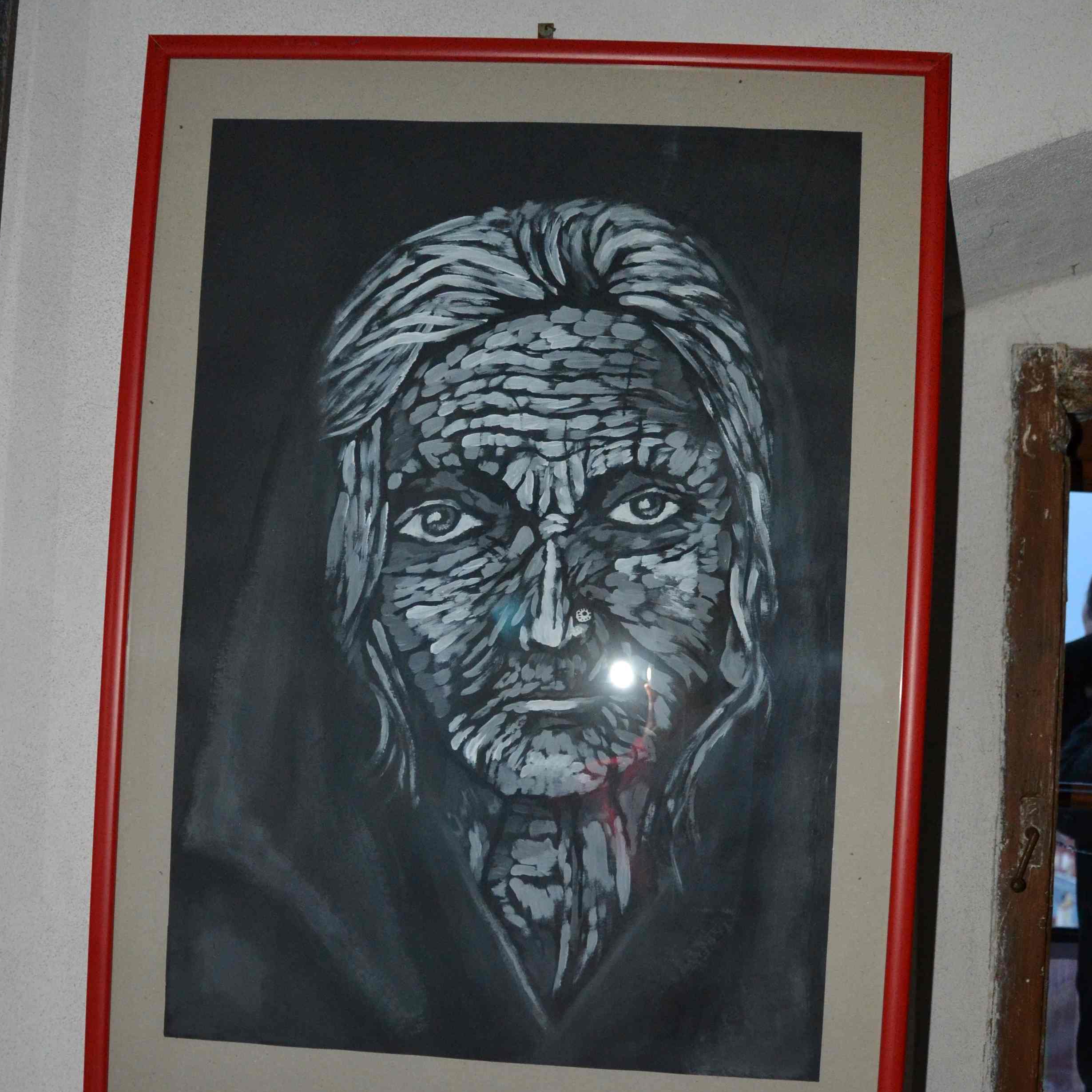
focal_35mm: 43
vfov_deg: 39.1
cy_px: 628
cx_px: 554
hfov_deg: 39.2
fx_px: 1535
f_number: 3.5
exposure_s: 1/60
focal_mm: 18
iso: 1000
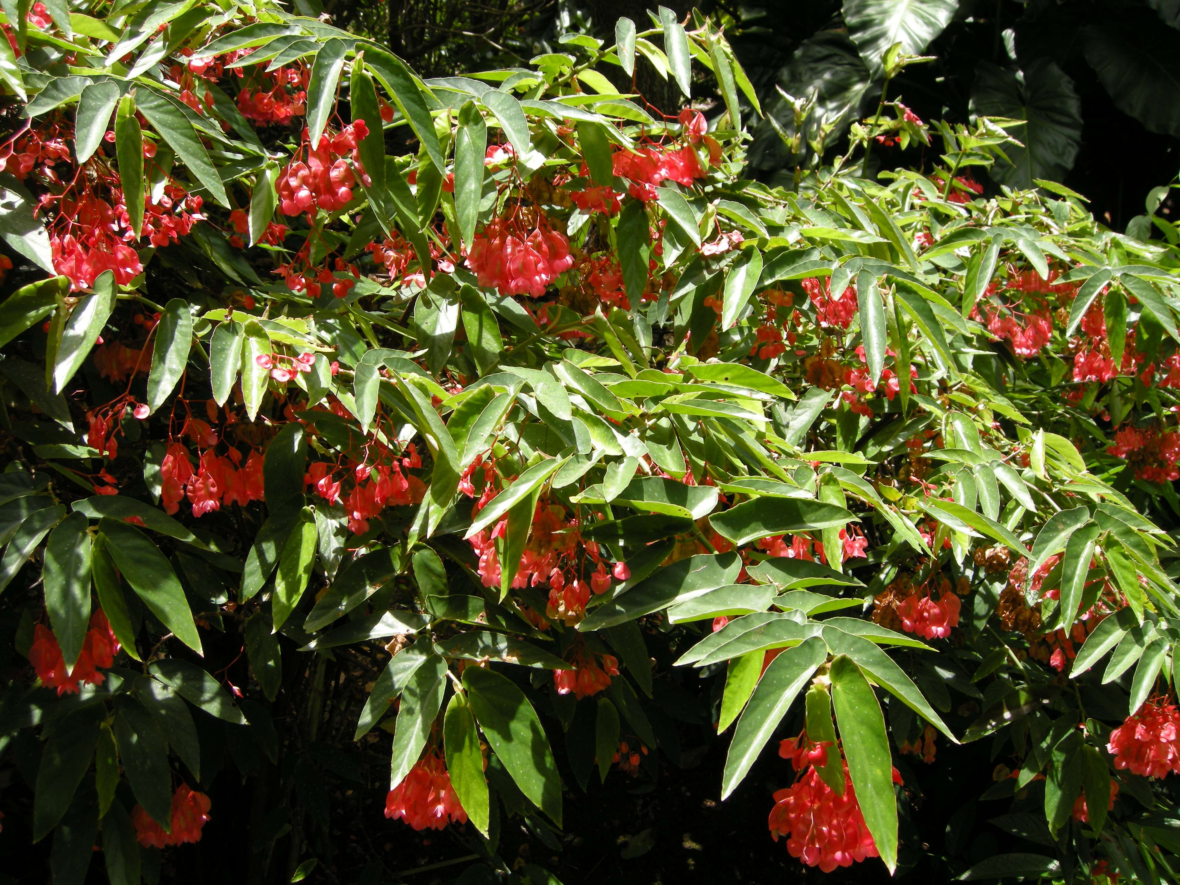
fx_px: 1193
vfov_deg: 40.7
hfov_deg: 52.6
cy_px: 442
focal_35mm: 35
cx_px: 590
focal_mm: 7.5
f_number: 4.3
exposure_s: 1/118
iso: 64
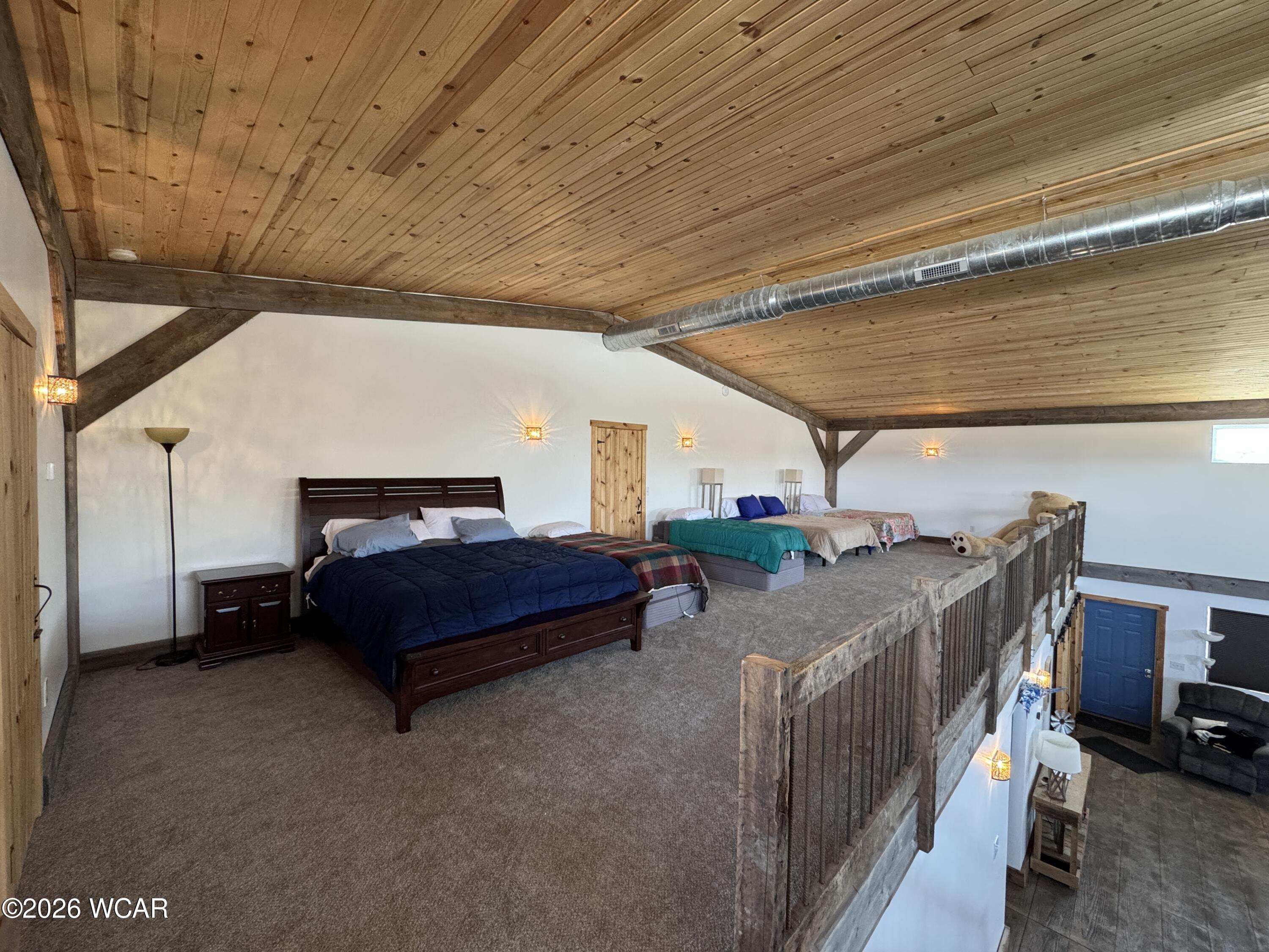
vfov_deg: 85.7
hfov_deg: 102.1
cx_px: 634
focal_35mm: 14
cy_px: 476
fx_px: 513
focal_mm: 2.22
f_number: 2.2
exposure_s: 1/60
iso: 320
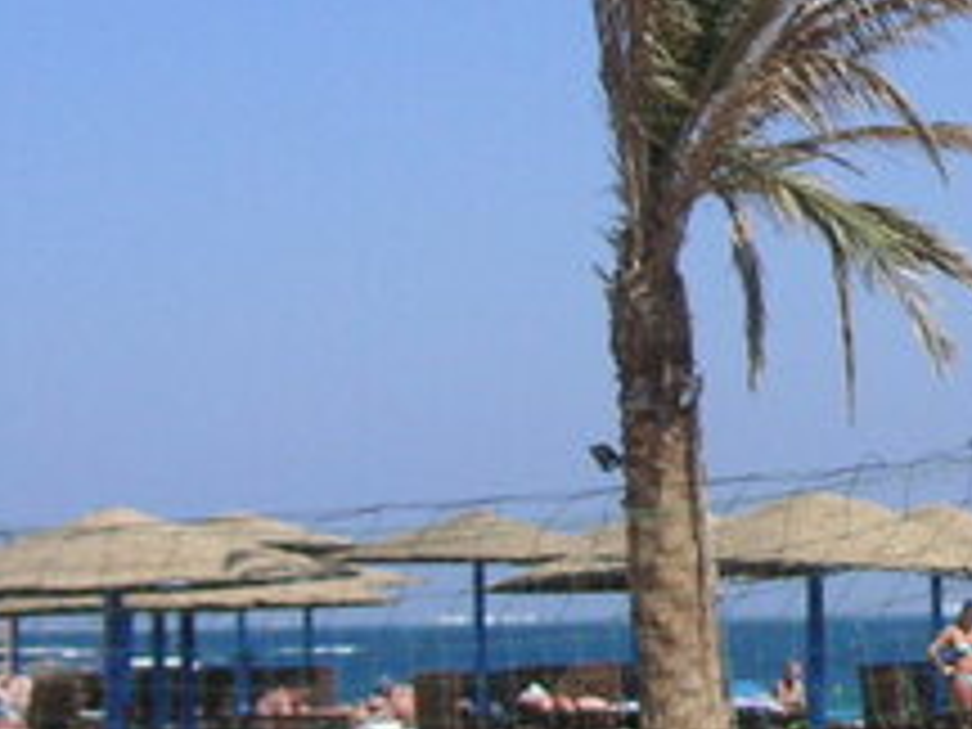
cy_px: 194
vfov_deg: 9.7
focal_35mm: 152
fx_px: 4268
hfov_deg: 12.6
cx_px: 1215
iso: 50
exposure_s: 1/180
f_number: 8
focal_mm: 6.9
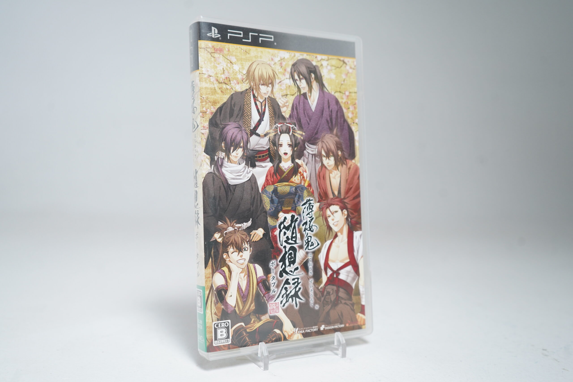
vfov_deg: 38.9
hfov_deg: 55.8
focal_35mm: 34
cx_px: 286
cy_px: 191
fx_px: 541
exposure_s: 1/40
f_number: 5
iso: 1250
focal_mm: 34
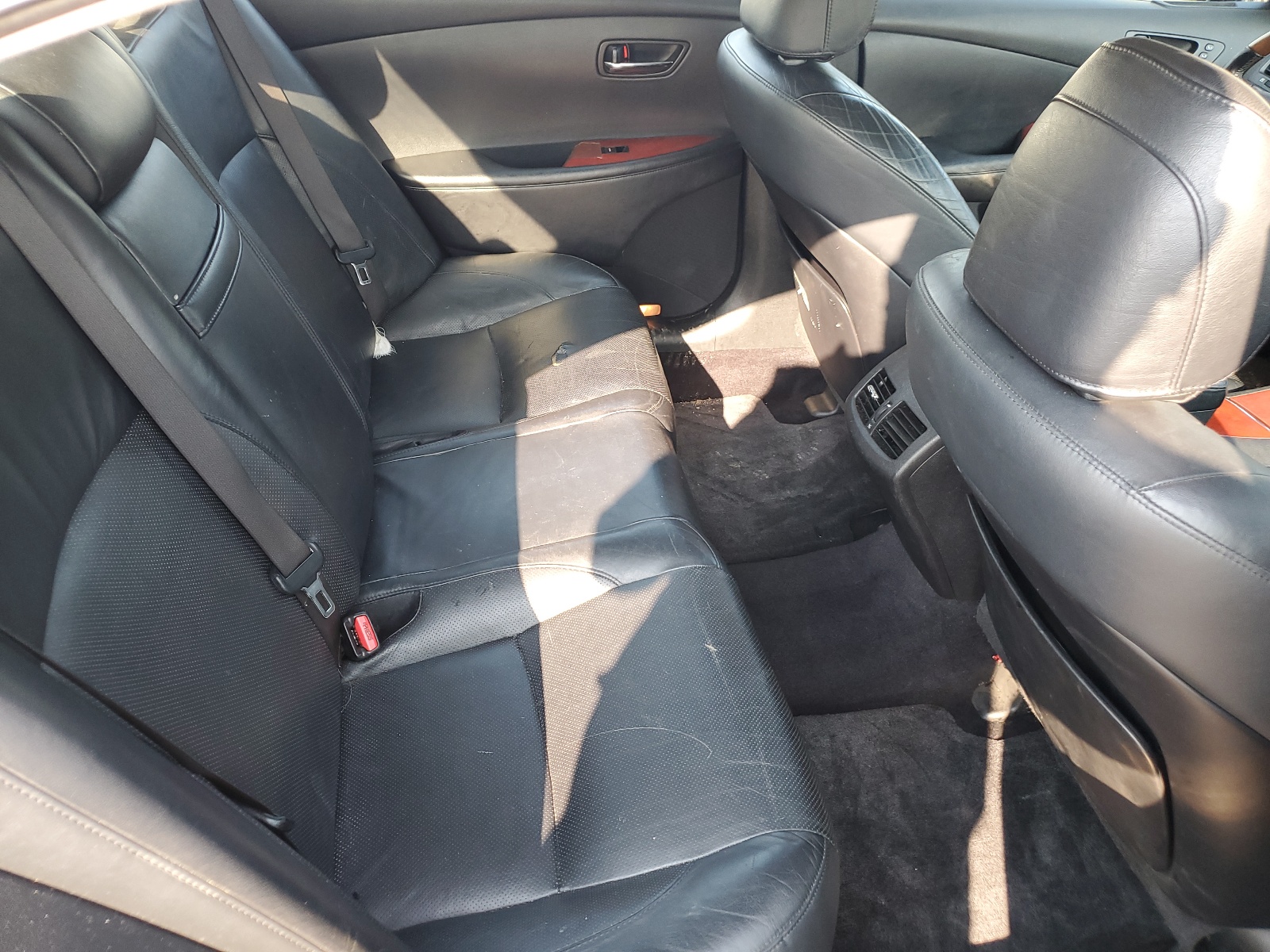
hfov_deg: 67.3
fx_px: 954
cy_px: 476
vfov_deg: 53.1
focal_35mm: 26
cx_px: 635
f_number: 1.5
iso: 67
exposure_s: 1/120
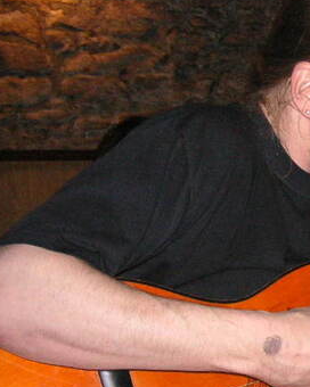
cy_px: 215
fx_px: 975
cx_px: 429
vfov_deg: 22.5
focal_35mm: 85
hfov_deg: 16.8
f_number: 2.8
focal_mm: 6.1
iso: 160
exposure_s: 1/45
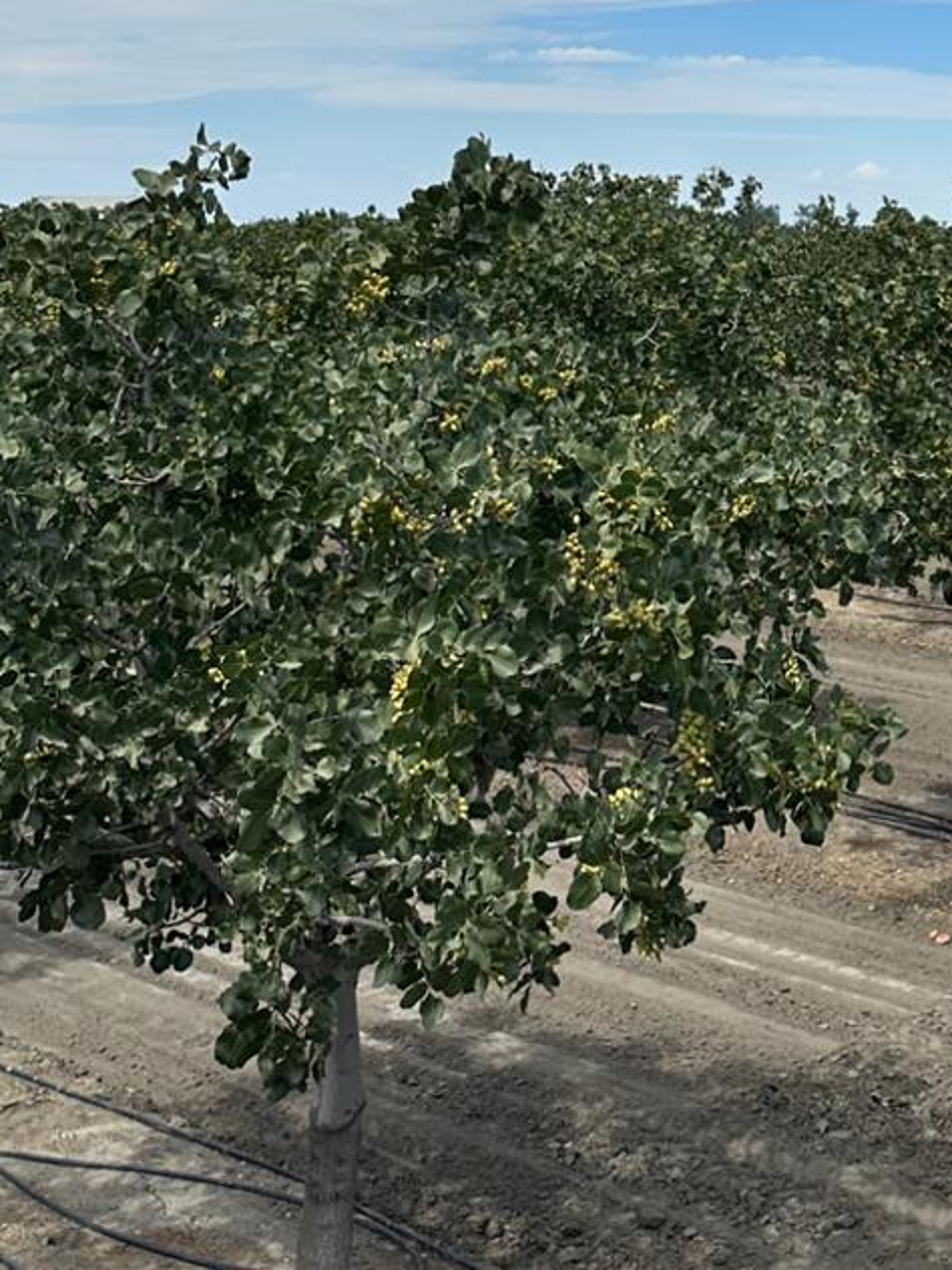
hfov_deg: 25.1
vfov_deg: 32.0
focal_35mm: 57
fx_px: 2090
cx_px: 792
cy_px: 109
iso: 80
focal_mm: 6.86
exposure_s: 1/7042
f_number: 1.78
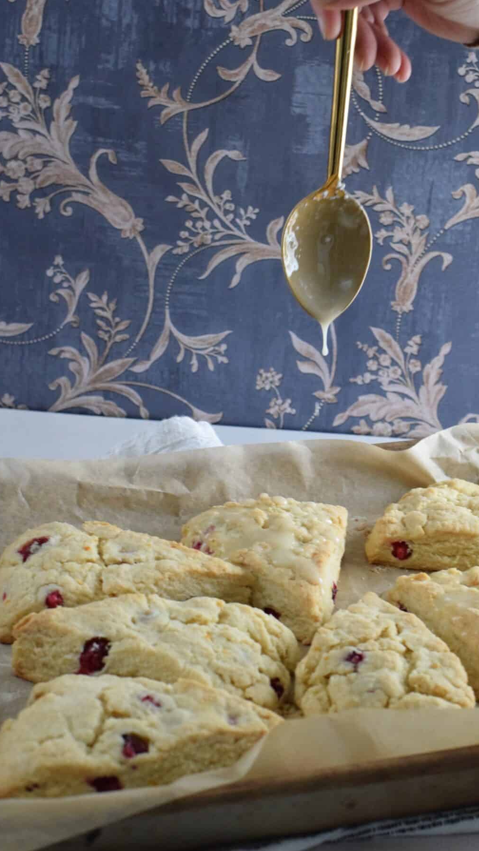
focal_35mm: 79
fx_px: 1784
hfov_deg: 15.3
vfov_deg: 26.8
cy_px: 426
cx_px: 281
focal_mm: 50
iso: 3600
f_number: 7.1
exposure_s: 1/80
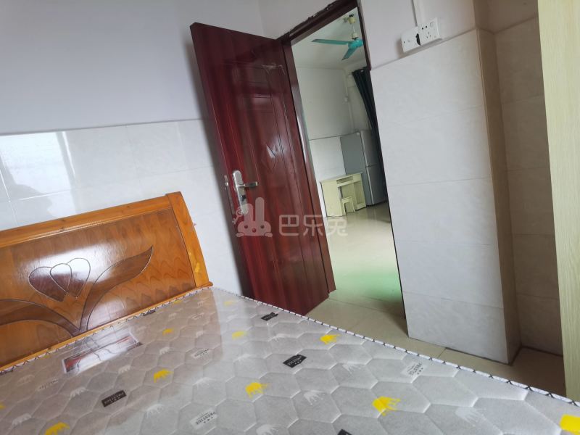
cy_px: 218
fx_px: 302
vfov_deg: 71.6
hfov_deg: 87.8
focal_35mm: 18
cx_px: 290
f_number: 1.8
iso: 200
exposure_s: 1/50
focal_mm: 4.4
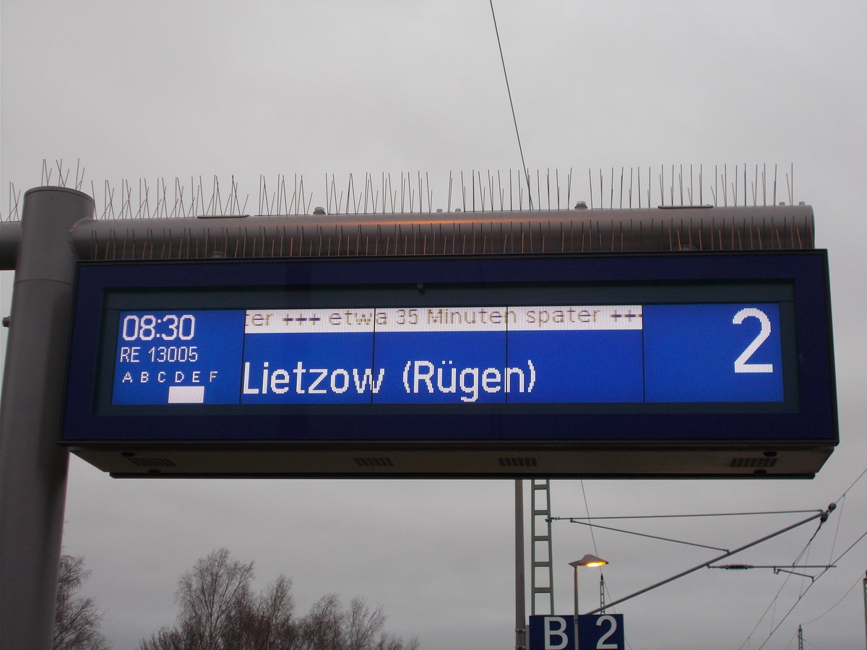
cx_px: 434
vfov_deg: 25.2
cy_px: 325
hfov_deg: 33.2
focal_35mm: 58
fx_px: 1453
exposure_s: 1/50
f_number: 4.9
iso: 80
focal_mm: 10.3
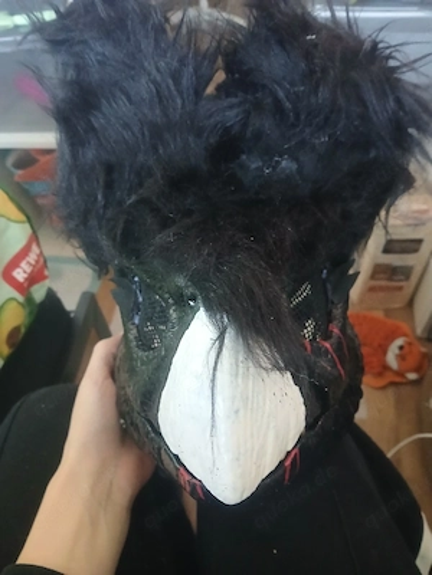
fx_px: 433
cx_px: 216
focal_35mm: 26
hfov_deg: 53.1
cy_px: 288
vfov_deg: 67.3
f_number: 1.8
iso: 500
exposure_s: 1/20
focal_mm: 3.98
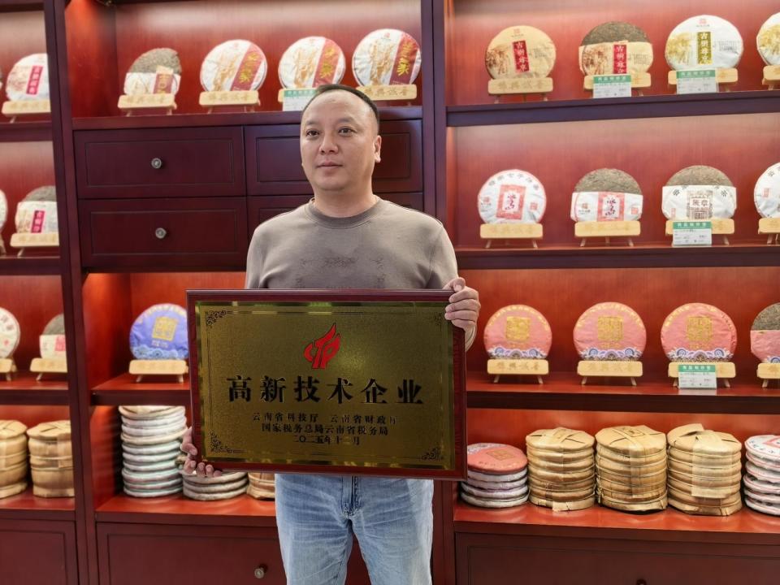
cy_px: 292
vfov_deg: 36.0
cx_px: 390
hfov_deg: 46.8
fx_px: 901
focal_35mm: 40
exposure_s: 1/100
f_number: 2
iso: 80
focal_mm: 5.75
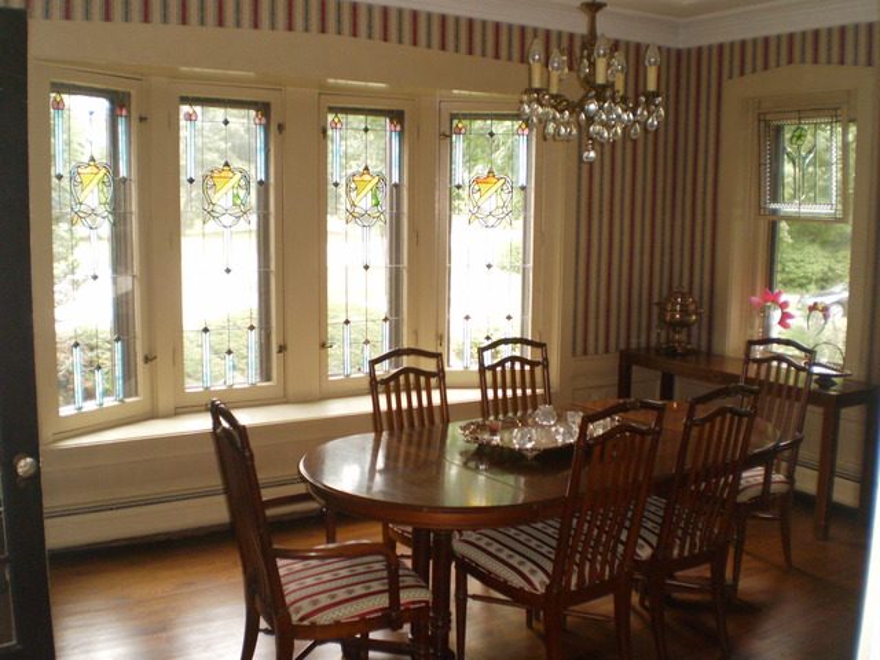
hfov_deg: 51.4
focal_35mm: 36
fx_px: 915
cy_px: 330
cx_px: 440
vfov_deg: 39.7
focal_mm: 6.3
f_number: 3.1
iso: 250
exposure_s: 1/30
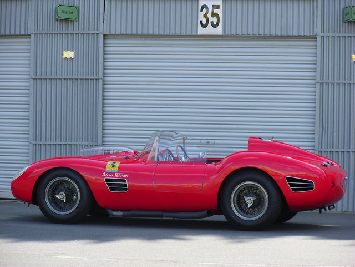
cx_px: 178
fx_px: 1508
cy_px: 134
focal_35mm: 147
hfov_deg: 13.4
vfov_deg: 10.1
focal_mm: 26.6
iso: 80
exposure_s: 1/158
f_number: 5.1
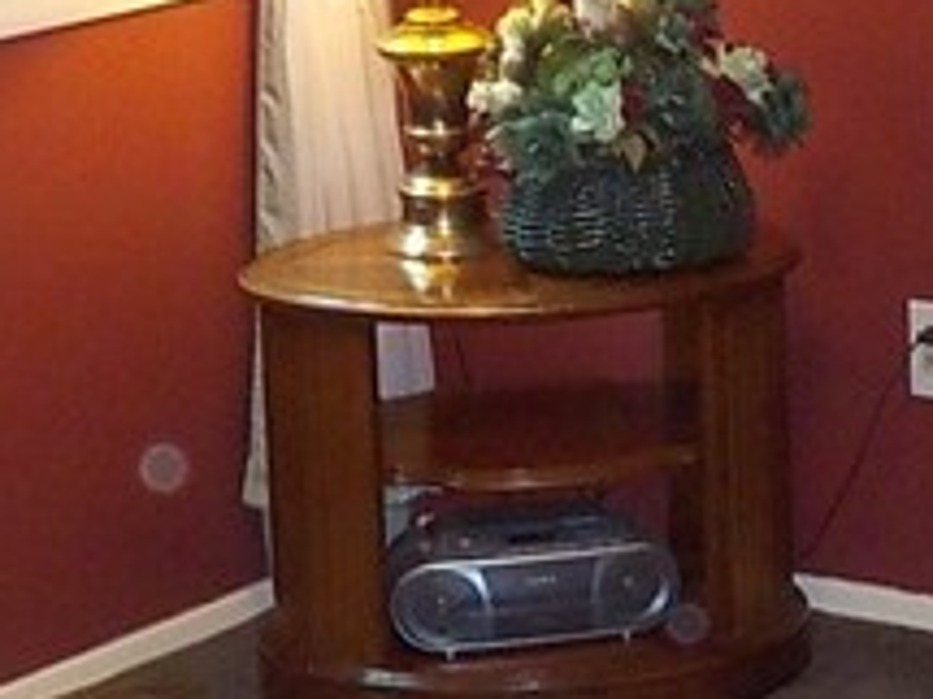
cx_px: 885
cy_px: 152
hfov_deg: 13.7
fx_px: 3852
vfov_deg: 10.3
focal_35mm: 143
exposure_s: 1/30
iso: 280
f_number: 3.3
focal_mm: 4.1
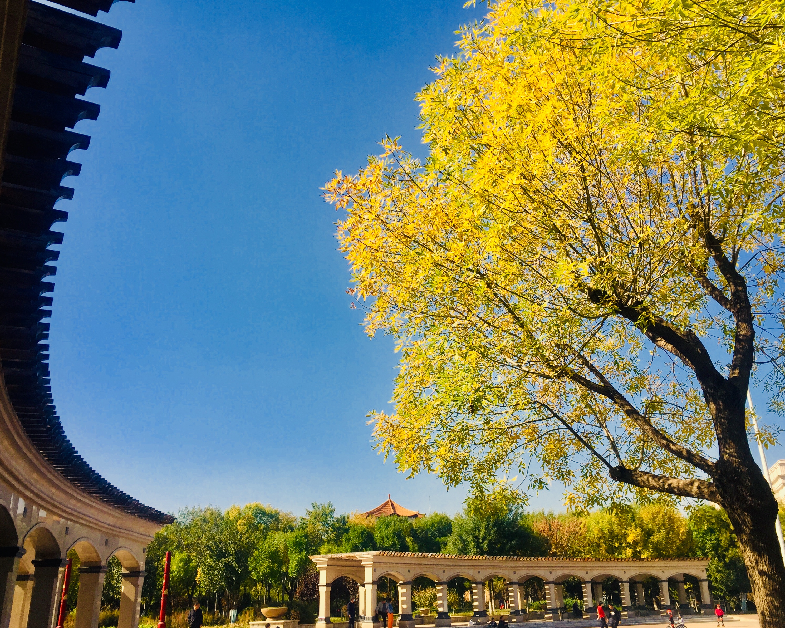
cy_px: 318
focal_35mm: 31
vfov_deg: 47.1
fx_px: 720
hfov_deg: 57.2
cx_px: 387
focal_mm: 4.15
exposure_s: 1/1582
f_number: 2.2
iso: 32
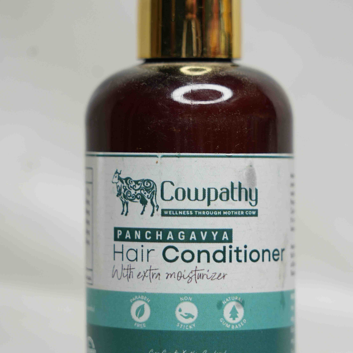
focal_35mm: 179
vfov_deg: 9.8
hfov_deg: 9.8
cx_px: 188
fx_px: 2065
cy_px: 178
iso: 250
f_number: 5.6
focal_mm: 103
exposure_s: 1/60
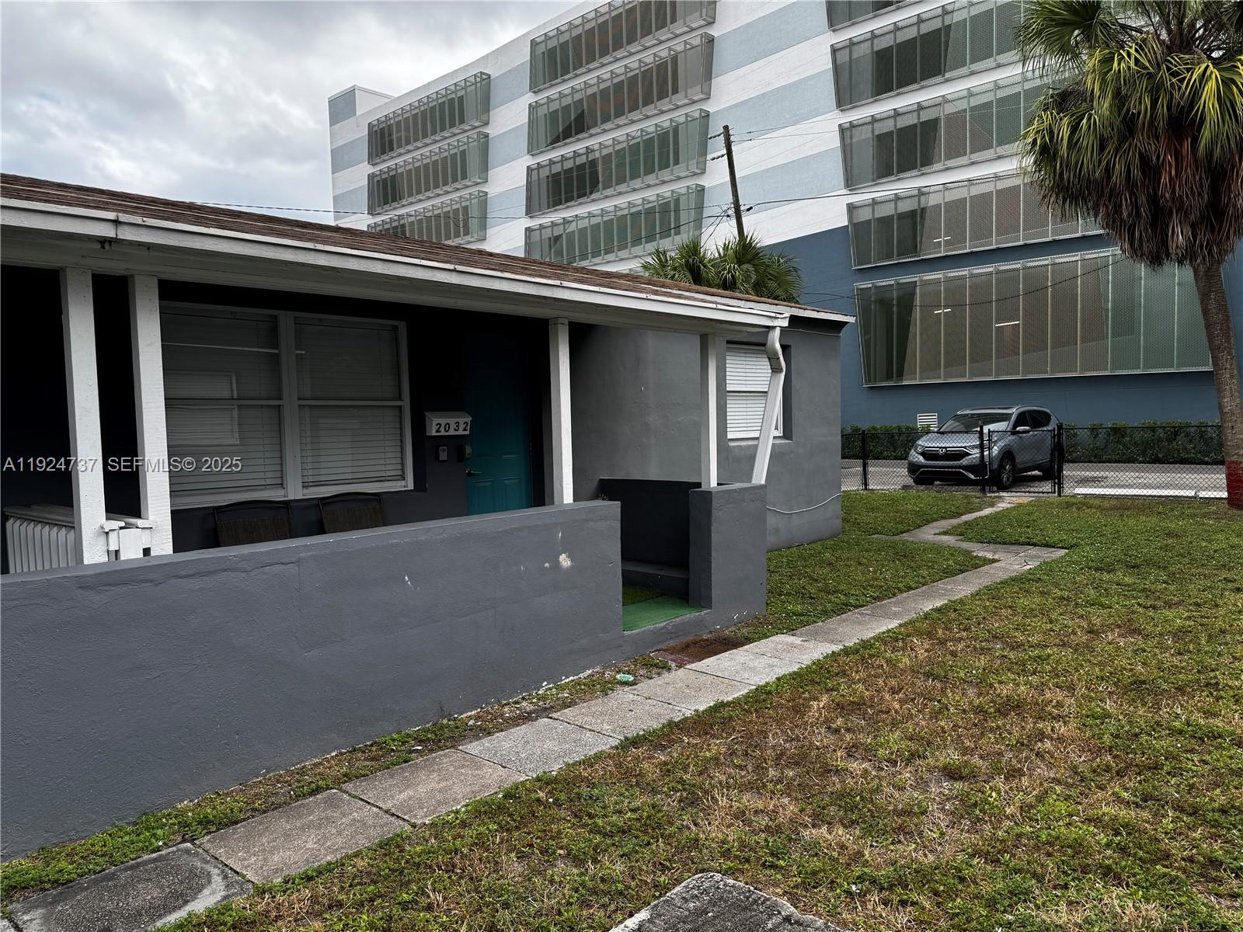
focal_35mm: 24
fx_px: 862
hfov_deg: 71.6
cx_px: 622
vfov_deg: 56.8
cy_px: 466
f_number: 1.78
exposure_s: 1/938
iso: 80
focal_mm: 6.76
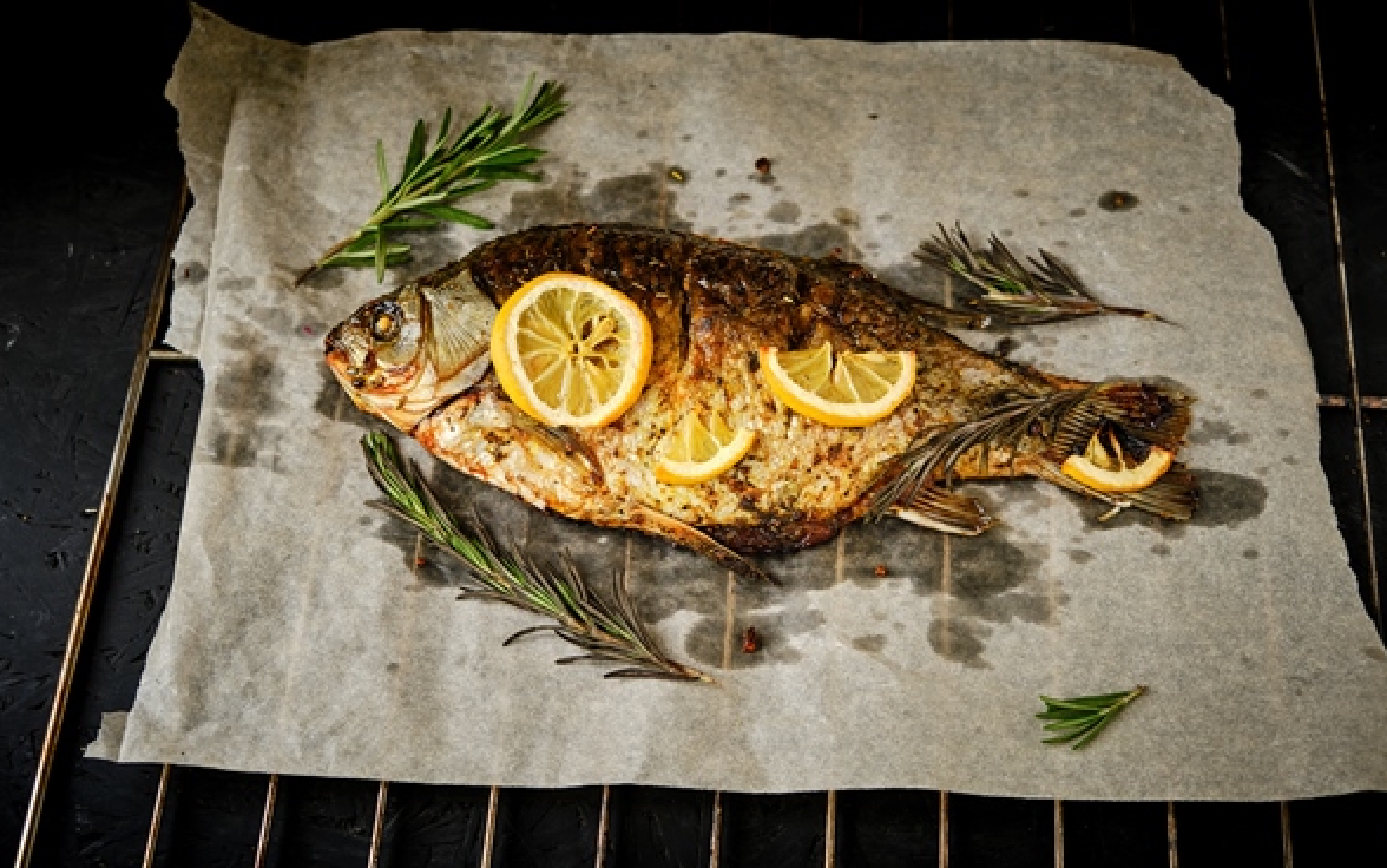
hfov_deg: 38.2
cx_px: 684
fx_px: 2004
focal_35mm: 53
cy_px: 451
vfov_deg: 24.4
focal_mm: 34.3
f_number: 4
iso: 320
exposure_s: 1/125
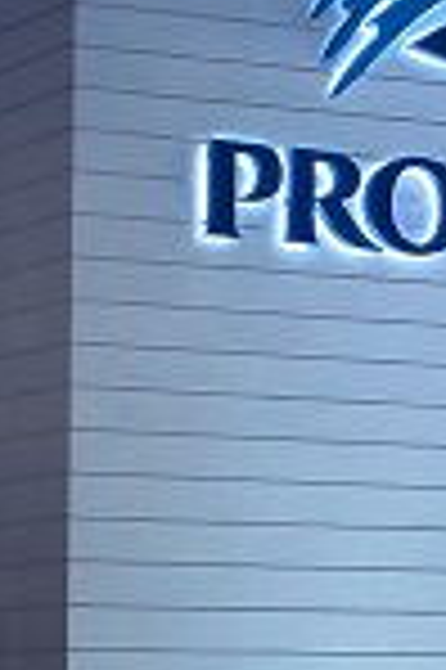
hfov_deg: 7.0
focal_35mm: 193
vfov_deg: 10.7
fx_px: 3595
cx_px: 563
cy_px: 369
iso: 100
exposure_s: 6.7
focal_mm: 29
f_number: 8
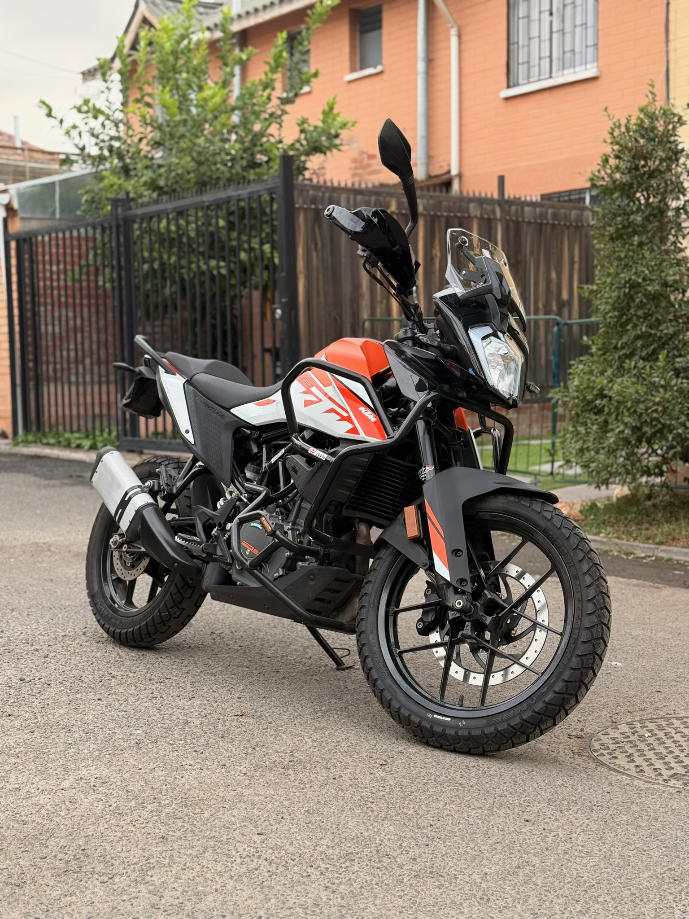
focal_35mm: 48
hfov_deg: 30.3
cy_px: 460
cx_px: 344
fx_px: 1274
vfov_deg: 39.7
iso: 160
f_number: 1.78
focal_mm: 6.76
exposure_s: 1/60
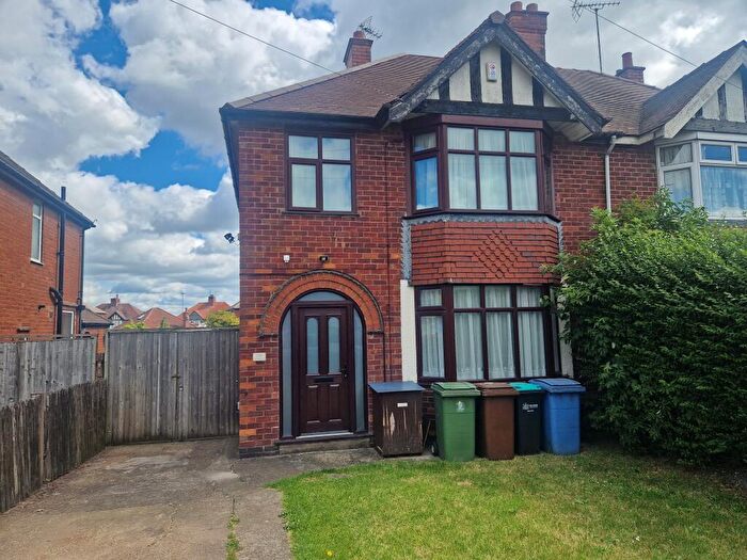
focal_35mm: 23
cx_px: 374
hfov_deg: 73.9
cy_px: 280
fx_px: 496
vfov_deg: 58.9
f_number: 1.8
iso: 50
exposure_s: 1/1356
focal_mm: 5.4
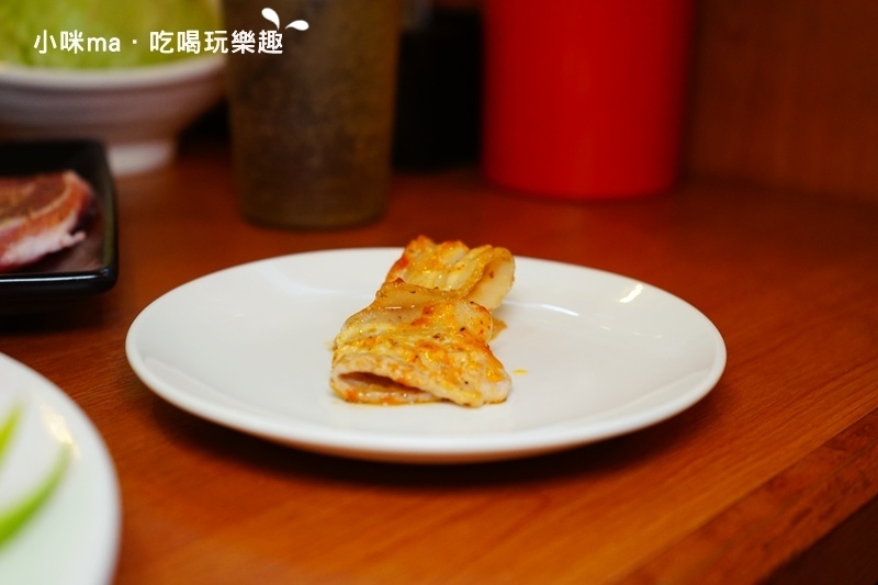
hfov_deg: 39.6
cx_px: 439
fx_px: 1219
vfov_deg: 27.0
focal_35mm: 50
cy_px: 292
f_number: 4.5
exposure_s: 1/60
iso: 1250
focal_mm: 50
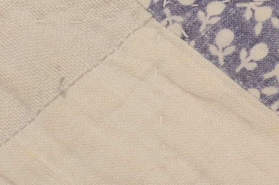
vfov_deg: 3.7
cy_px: -44
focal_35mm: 373
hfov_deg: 5.4
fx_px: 2891
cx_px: 620
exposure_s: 1/160
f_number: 32
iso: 100
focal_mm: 55
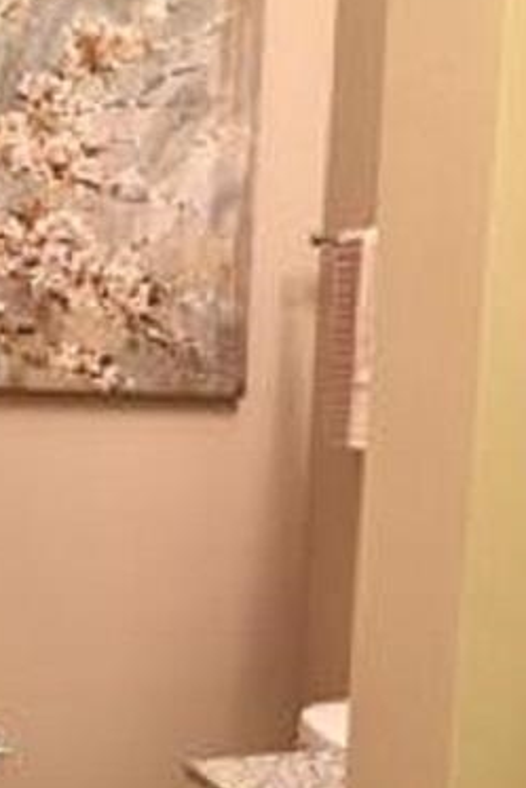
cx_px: 342
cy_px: 667
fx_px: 1511
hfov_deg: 19.7
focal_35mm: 69
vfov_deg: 28.4
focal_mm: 4.15
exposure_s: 1/15
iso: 125
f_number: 2.2
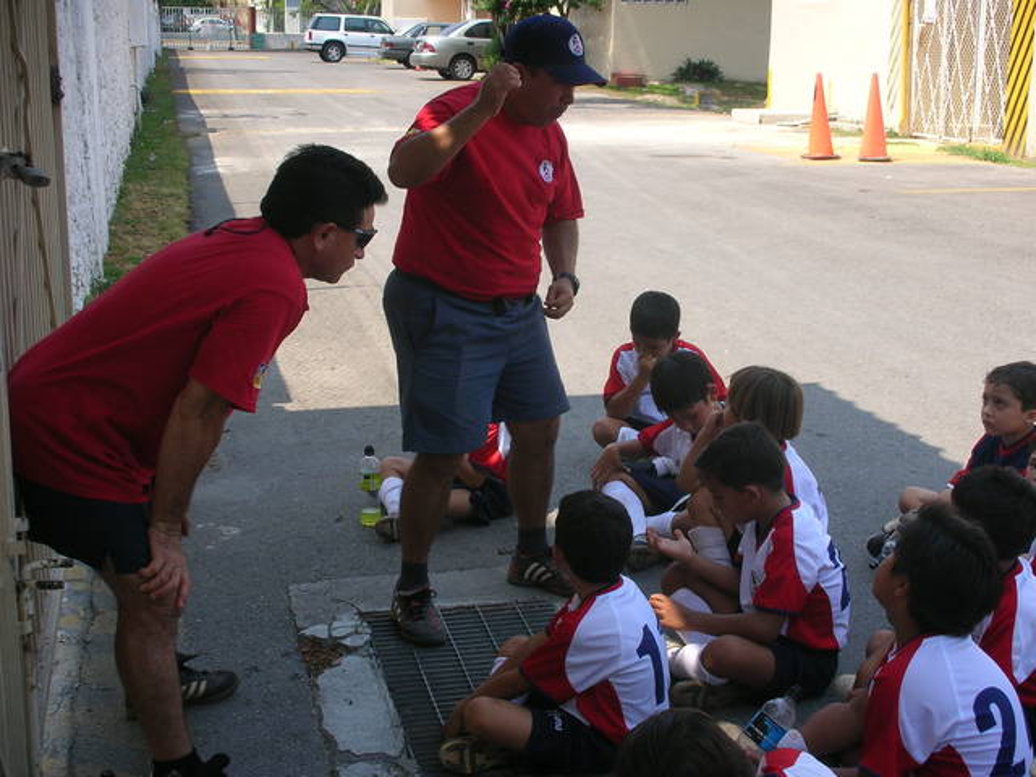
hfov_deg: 36.2
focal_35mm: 53
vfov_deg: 27.5
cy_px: 388
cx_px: 518
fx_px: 1586
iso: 50
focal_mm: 8.8
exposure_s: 1/258
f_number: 3.7
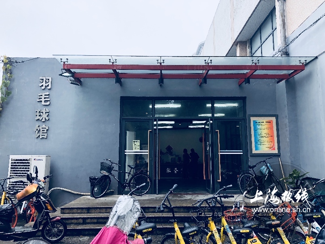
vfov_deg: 49.8
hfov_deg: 63.4
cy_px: 122
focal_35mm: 28
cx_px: 162
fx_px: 263
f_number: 1.8
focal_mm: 4
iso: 20
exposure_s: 1/195
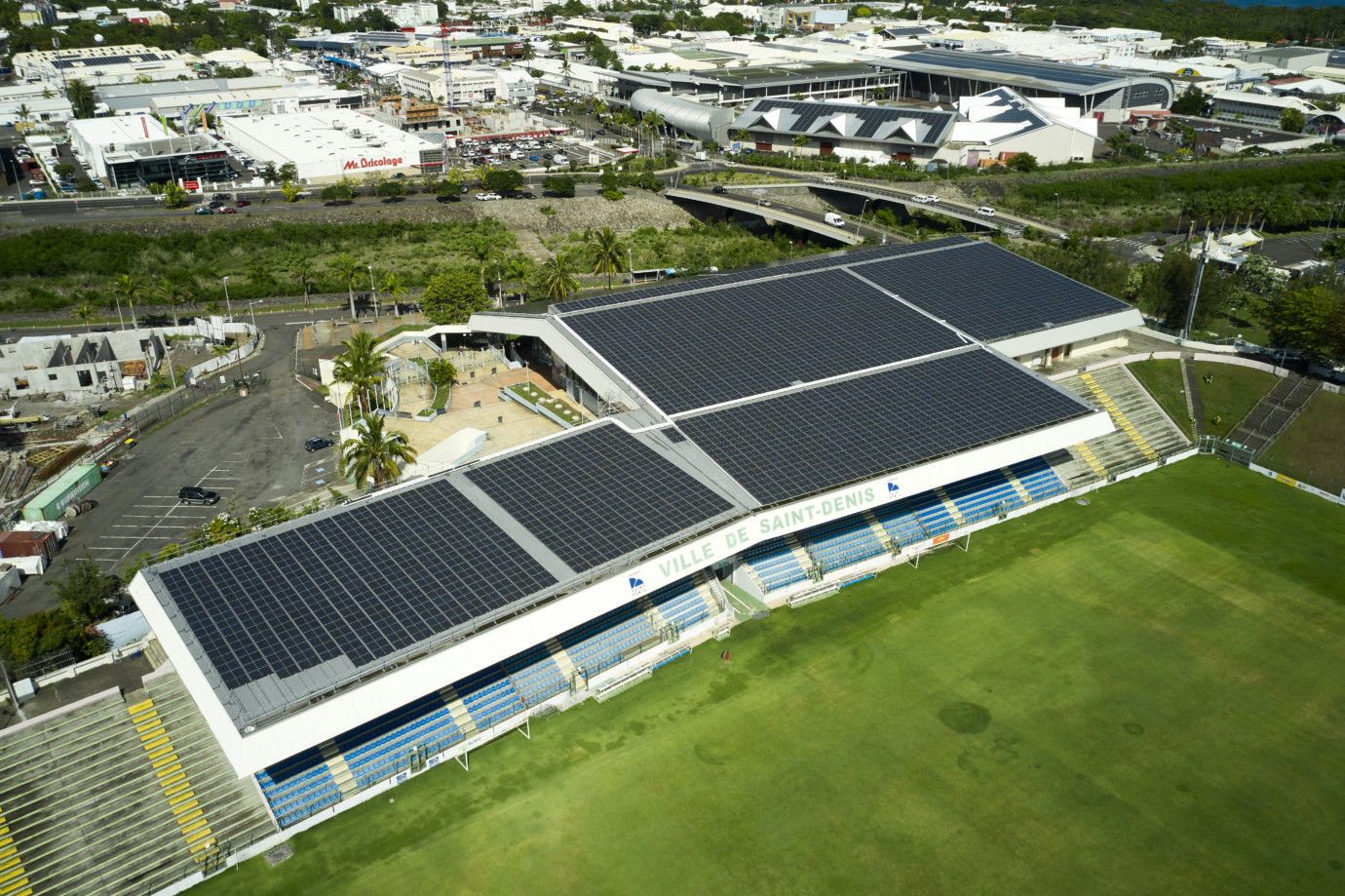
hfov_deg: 65.5
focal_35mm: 28
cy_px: 448
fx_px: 1046
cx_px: 672
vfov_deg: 46.4
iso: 100
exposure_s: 1/500
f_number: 5.6
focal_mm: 10.26
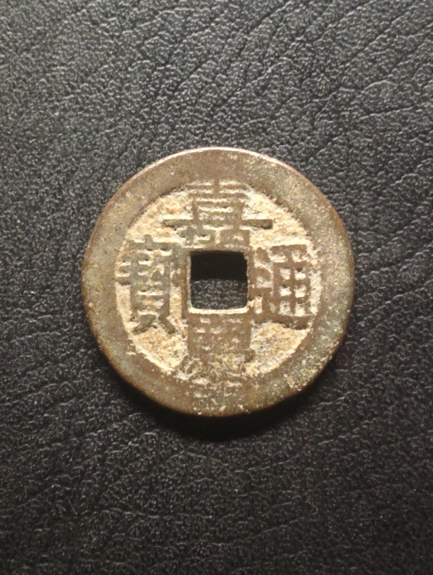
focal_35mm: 50
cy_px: 288
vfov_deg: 38.1
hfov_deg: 29.2
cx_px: 216
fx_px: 832
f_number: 2.2
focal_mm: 3.42
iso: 1600
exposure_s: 1/25
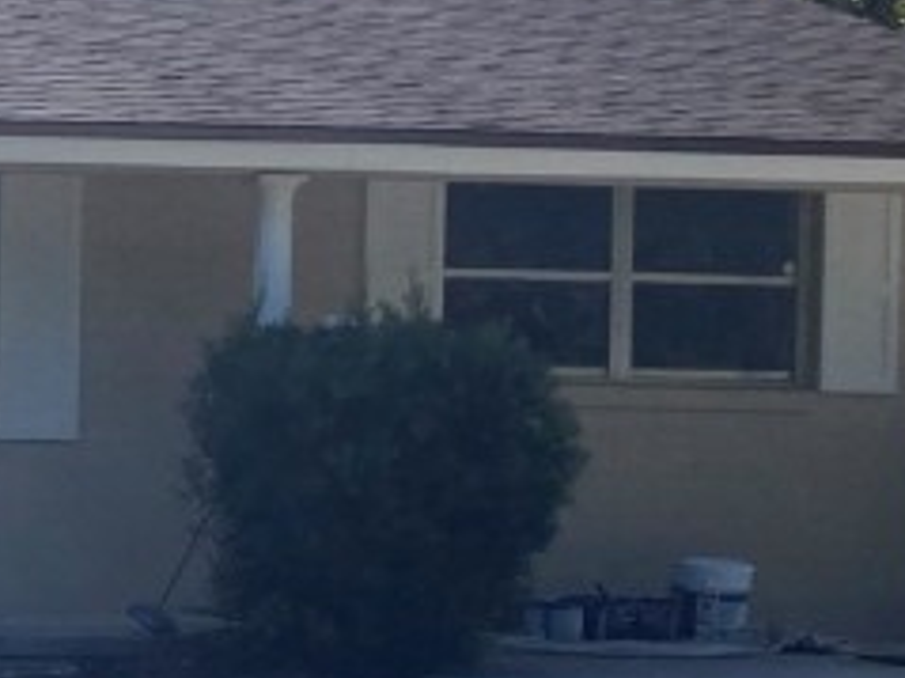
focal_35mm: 120
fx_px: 3136
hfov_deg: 14.7
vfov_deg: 12.3
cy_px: 489
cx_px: -636
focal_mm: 3.99
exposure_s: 1/3745
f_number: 1.8
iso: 20
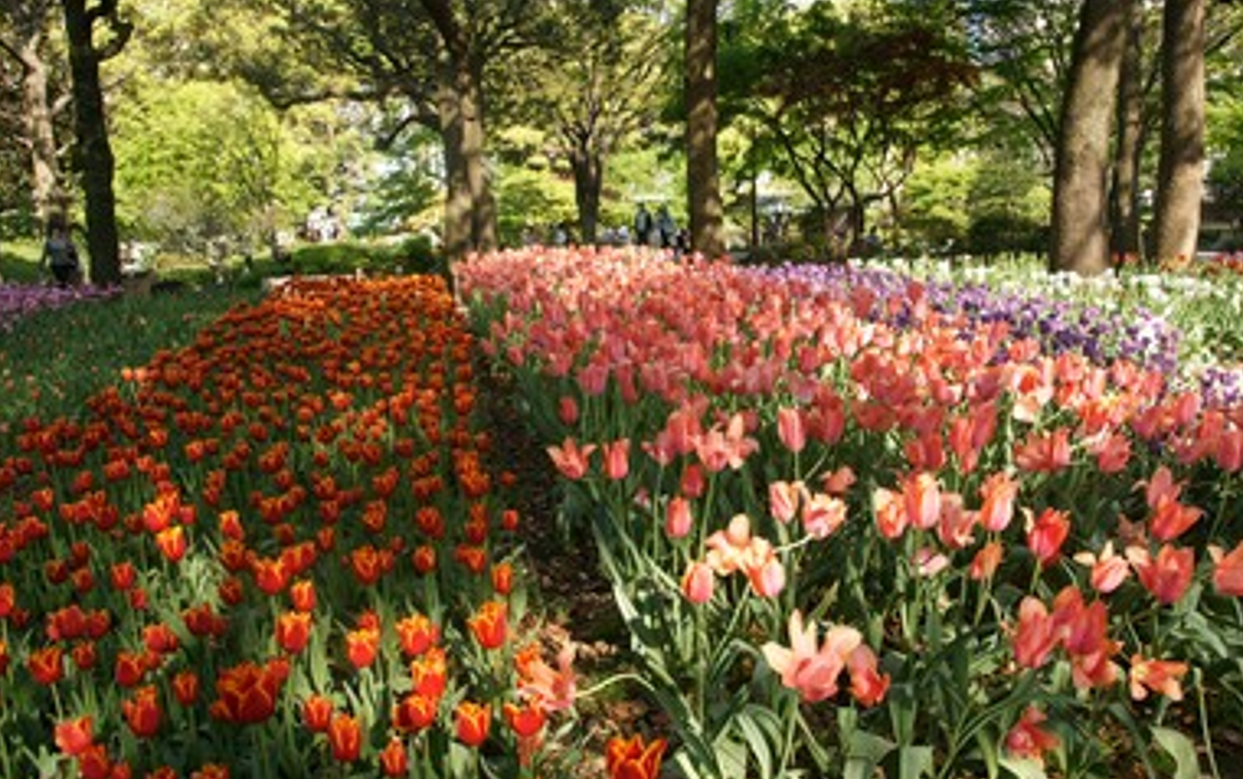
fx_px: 915
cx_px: 635
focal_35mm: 27
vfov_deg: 46.1
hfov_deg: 68.4
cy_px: 385
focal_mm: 16
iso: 200
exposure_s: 1/250
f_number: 5.6
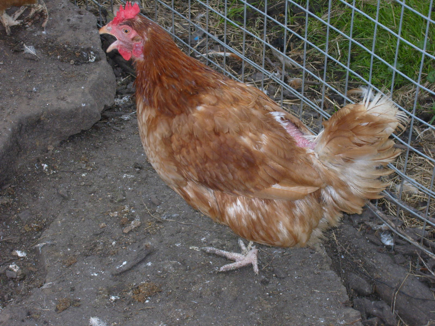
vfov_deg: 14.1
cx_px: 218
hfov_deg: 18.7
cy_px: 163
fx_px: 1319
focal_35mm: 105
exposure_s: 1/60
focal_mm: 22.2
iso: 100
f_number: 5.1
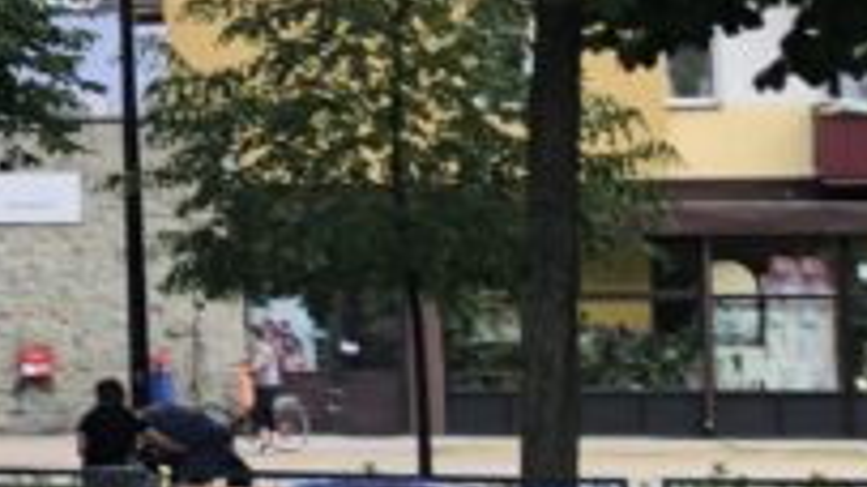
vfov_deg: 7.9
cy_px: 90
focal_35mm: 154
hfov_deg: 12.4
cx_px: -854
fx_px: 3539
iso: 20
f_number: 1.8
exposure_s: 1/190
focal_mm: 3.99
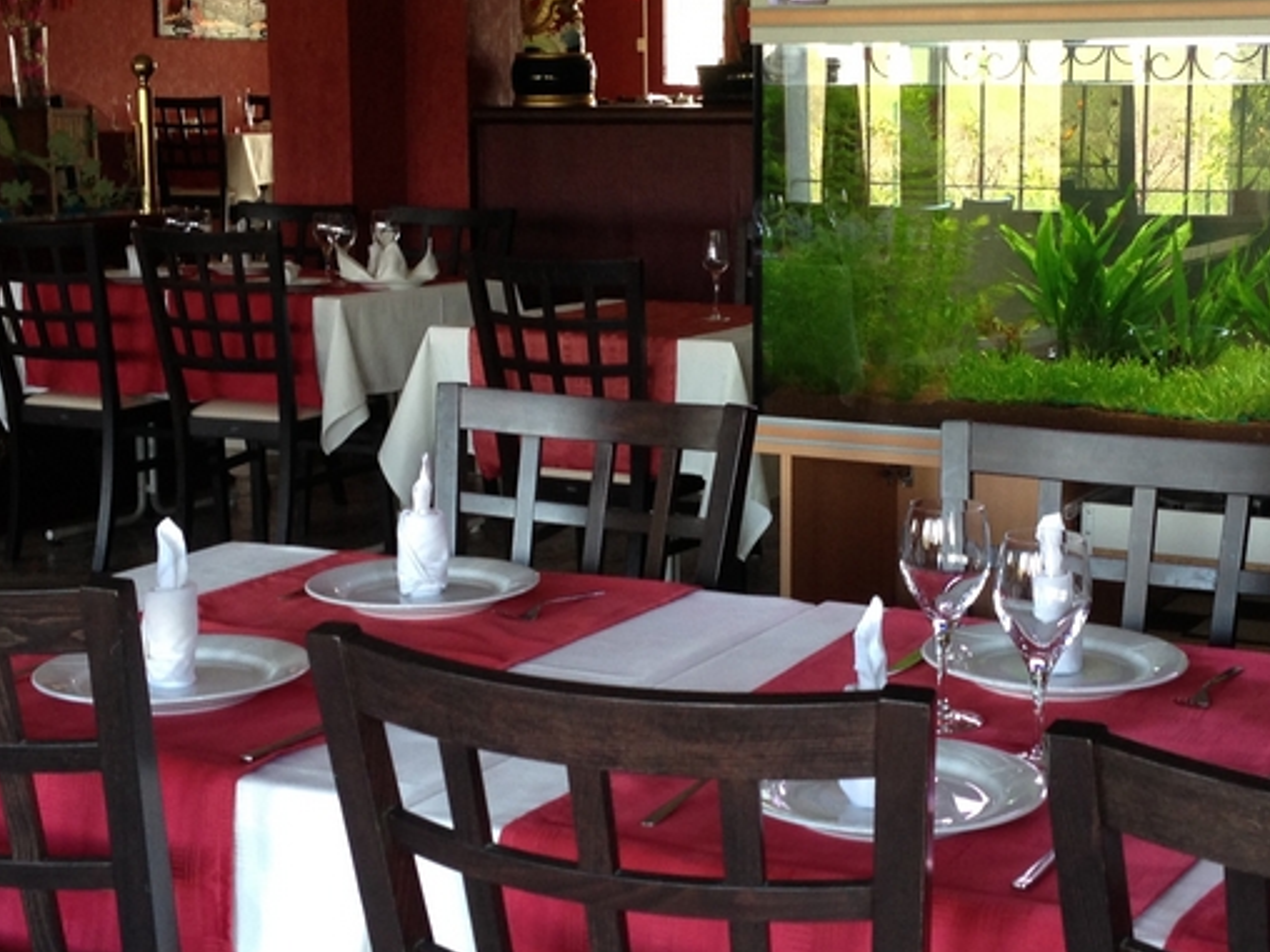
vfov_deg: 22.6
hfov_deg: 29.8
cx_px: 722
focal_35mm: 65
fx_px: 2385
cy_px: 517
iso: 80
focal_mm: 4.13
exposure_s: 1/20
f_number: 2.4
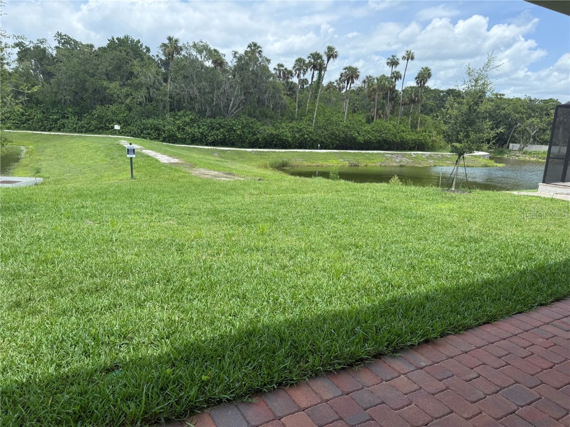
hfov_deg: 71.6
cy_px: 214
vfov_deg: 56.8
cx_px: 285
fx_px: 395
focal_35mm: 24
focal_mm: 6.76
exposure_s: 1/2907
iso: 100
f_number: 1.78
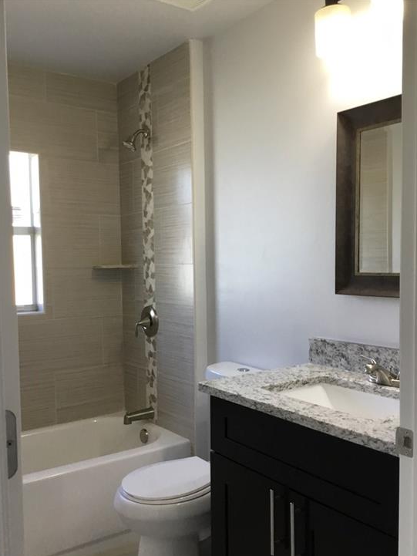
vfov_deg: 55.3
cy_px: 295
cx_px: 203
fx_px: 530
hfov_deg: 43.0
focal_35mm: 33
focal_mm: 3.3
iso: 25
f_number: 2.4
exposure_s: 1/30
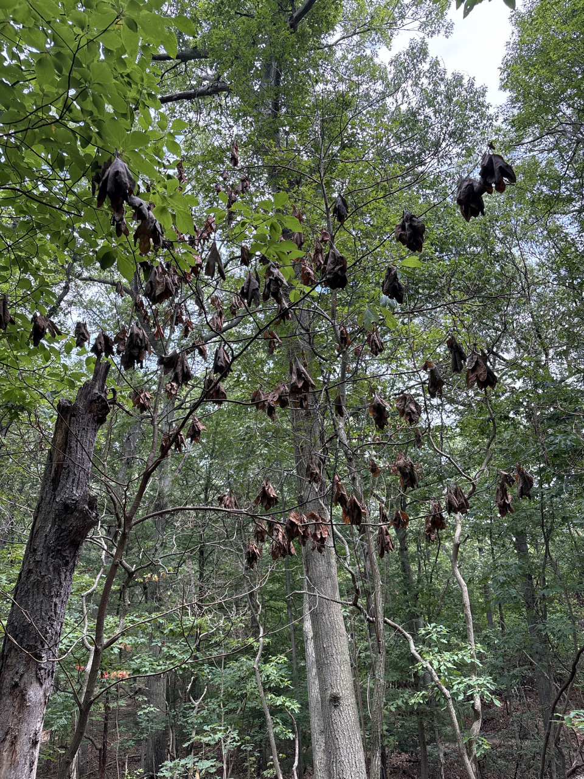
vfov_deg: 67.3
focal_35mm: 26
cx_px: 292
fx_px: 585
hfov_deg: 53.1
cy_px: 390
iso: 64
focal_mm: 5.96
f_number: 1.6
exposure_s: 1/291
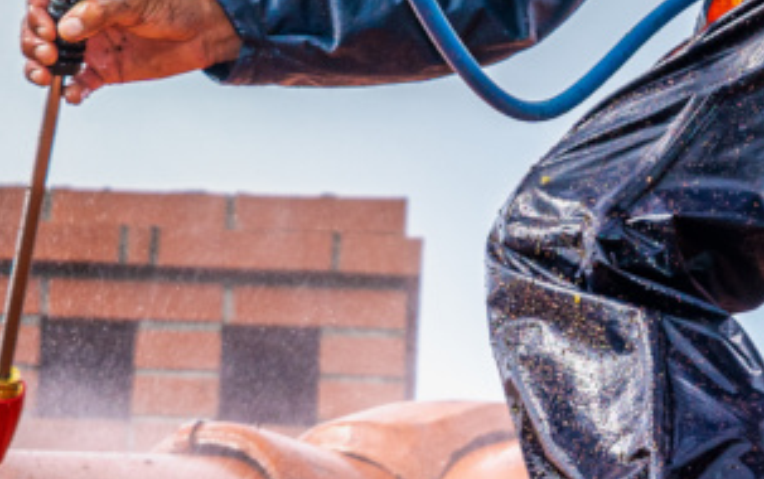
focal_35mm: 363
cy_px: -33
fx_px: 7565
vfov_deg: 3.6
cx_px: 361
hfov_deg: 5.8
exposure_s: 1/250
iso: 200
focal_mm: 60
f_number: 5.6
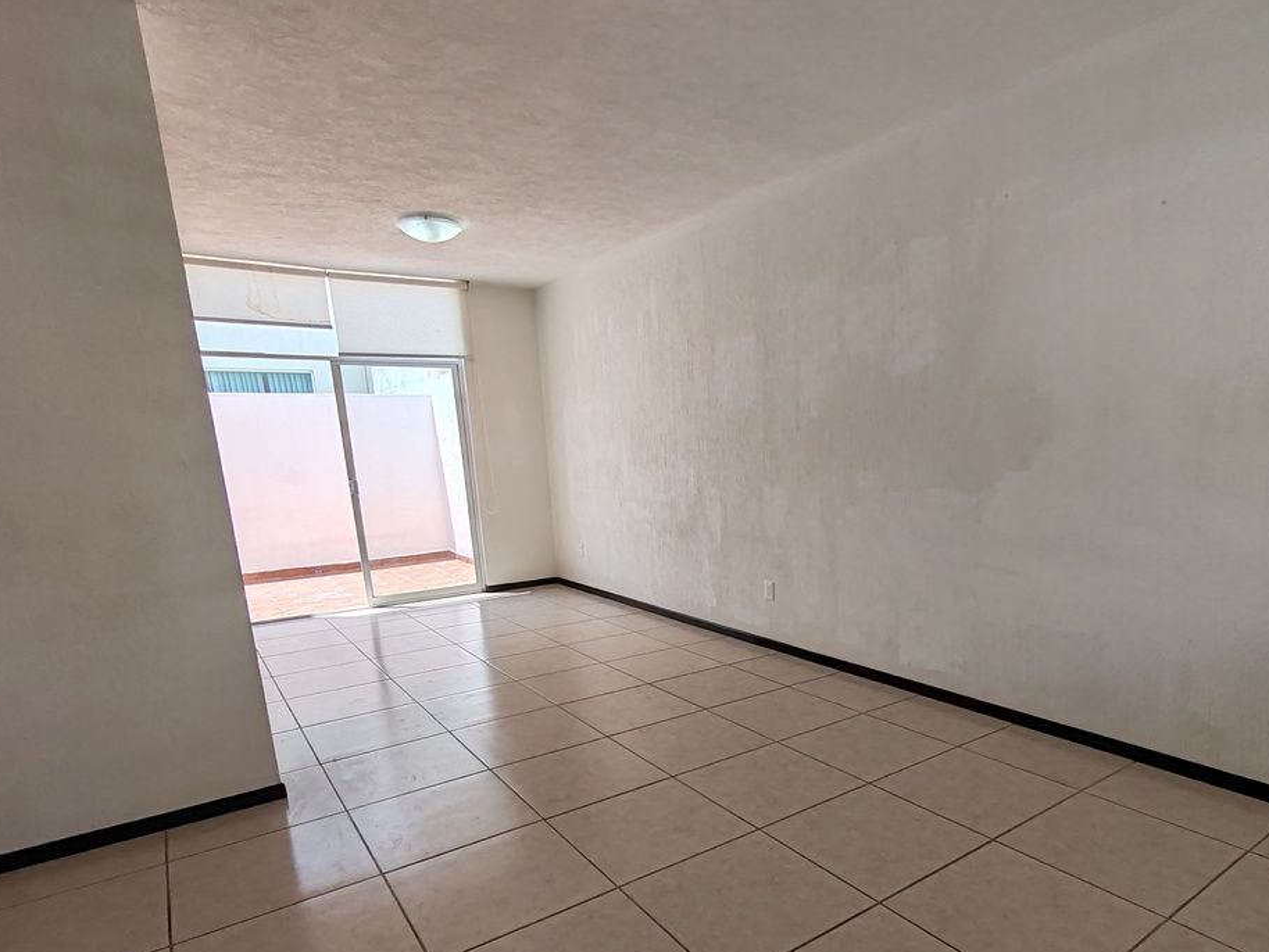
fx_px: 770
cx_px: 723
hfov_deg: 78.5
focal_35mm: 21
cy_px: 620
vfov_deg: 62.2
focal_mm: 1.96
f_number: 2.2
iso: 50
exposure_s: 1/620
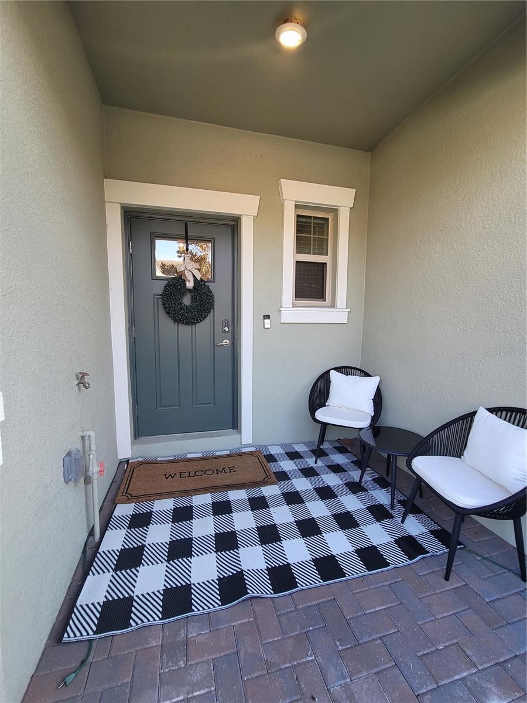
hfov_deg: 89.9
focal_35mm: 13
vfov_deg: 106.2
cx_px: 264
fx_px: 264
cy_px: 352
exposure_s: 1/120
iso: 80
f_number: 2.2
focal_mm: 2.2
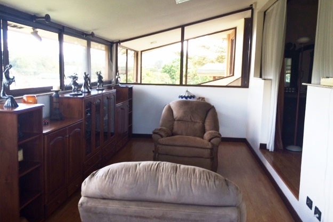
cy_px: 102
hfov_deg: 60.3
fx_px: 287
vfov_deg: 42.3
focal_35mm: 31
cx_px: 171
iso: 50
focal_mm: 4.15
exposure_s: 1/60
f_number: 2.2
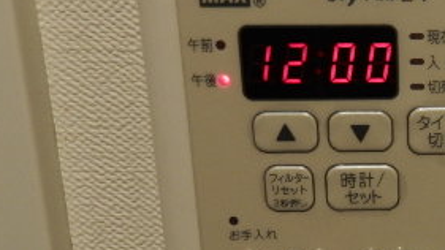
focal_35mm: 62
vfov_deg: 19.4
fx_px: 732
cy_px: 158
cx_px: 459
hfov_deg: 31.0
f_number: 3.7
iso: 160
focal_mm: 4.5
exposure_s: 1/30
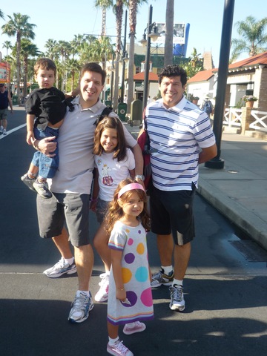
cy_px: 178
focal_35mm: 38
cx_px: 134
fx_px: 391
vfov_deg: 49.0
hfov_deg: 37.7
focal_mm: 6.3
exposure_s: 1/400
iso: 100
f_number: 2.9
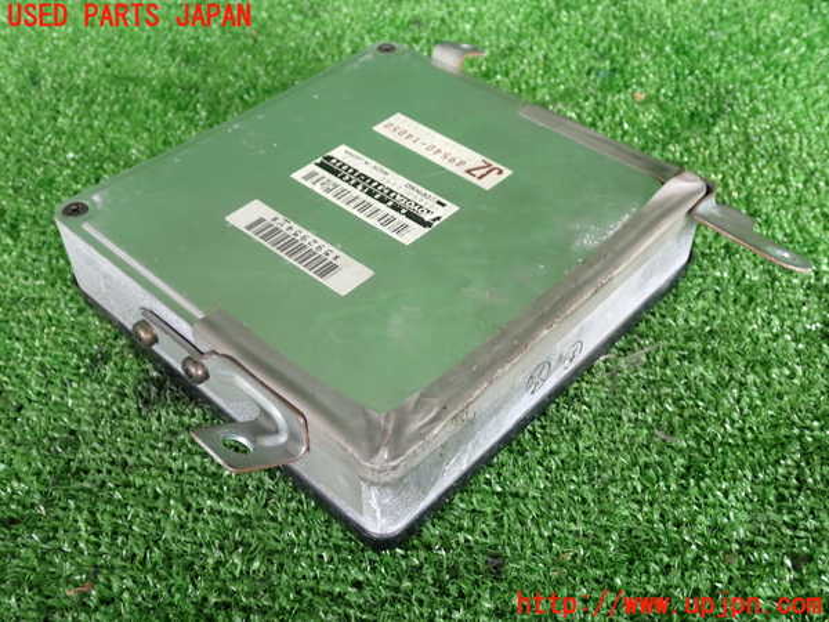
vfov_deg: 39.7
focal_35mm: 36
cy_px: 311
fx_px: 862
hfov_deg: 51.4
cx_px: 414
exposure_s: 1/60
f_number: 2.5
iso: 200
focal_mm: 6.37
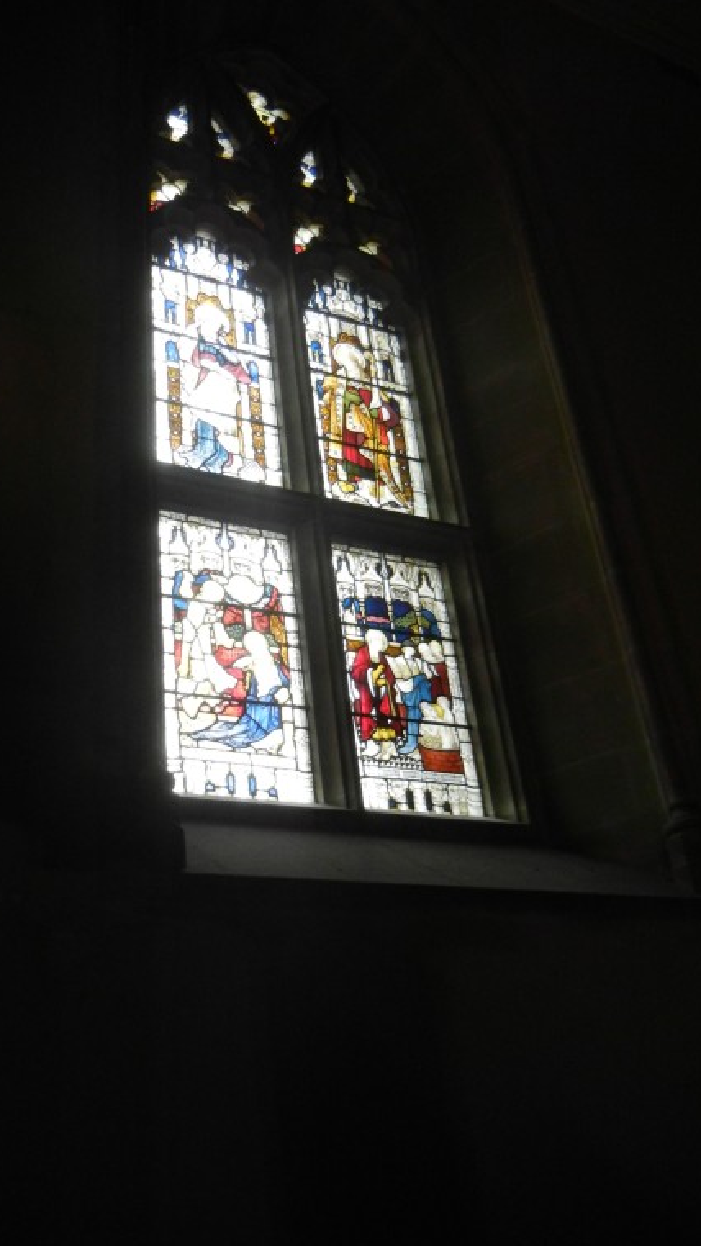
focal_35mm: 33
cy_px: 622
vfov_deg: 59.5
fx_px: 1091
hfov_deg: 35.3
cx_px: 237
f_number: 3.5
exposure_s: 1/139
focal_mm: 5.4
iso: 640
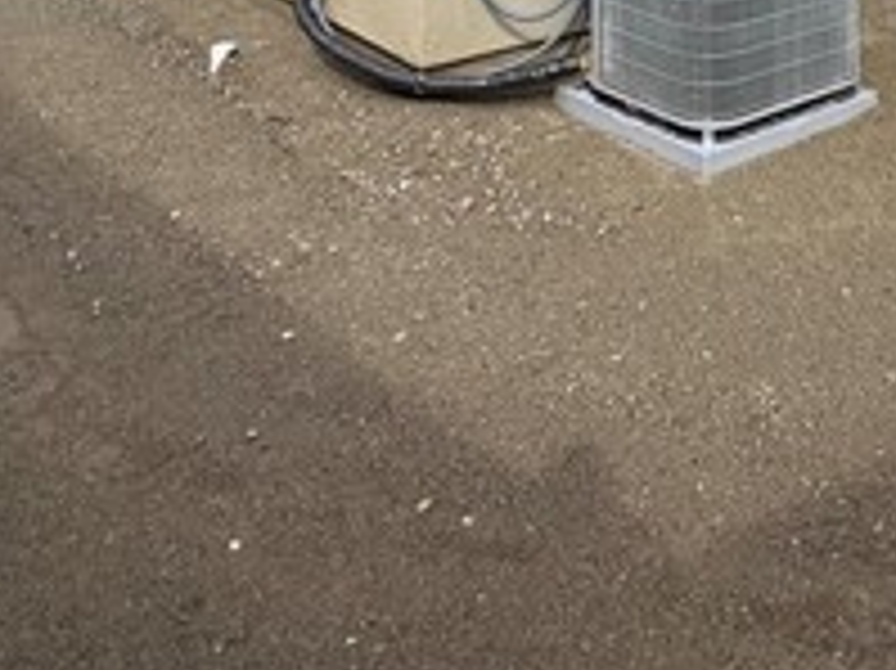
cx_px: 702
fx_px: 1164
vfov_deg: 24.4
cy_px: -355
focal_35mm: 45
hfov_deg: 40.5
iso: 50
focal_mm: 2.22
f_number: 2.2
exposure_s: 1/932
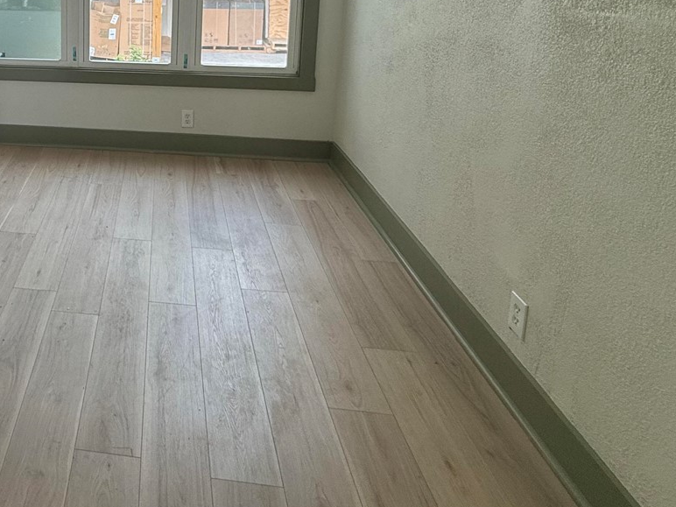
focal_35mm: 29
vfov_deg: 43.4
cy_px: 37
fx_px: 566
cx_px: 82
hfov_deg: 54.6
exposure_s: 1/120
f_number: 2.2
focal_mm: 2.22
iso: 80
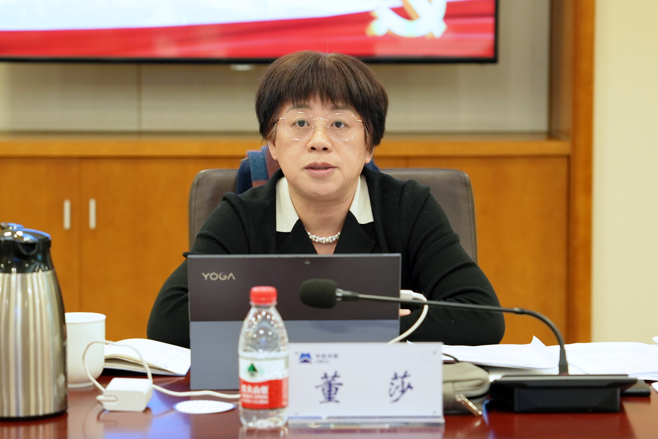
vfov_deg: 19.5
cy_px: 220
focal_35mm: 70
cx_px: 329
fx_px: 1279
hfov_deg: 28.8
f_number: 2.8
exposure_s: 1/80
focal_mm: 70
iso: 640
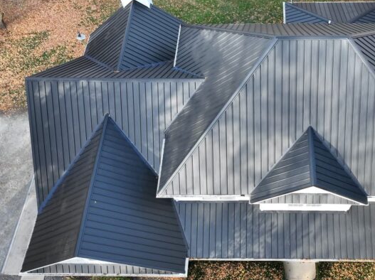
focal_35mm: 35
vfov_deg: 40.6
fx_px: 379
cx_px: 250
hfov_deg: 51.7
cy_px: 141
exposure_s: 1/240
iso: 140
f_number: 2.8
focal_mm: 12.29
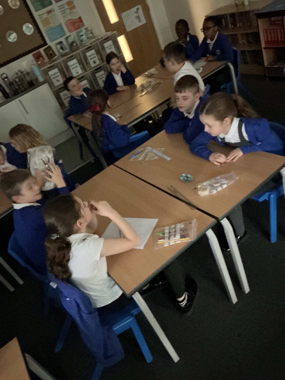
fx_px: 318
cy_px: 190
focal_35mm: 29
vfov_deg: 61.7
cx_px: 142
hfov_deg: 48.2
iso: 1250
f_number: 1.8
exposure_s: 1/17
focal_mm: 3
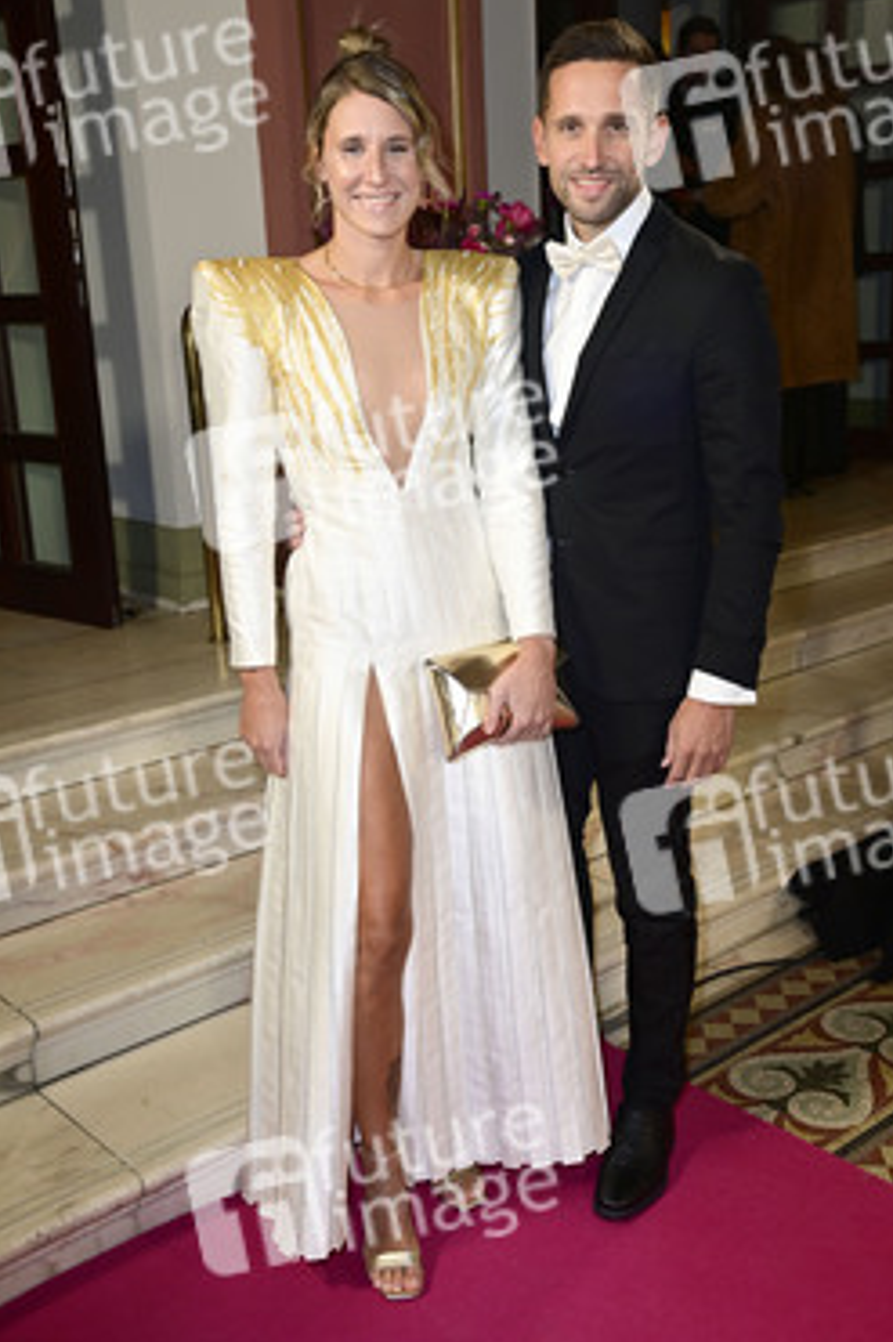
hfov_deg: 32.6
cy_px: 647
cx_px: 477
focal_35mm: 41
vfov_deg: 47.4
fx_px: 1527
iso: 1600
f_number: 5.6
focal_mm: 38
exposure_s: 1/200
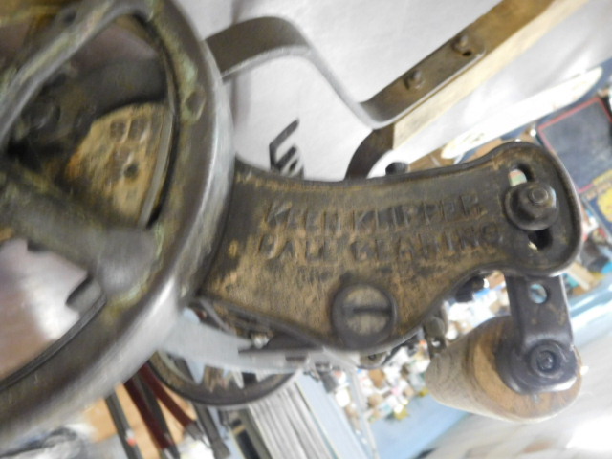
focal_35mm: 25
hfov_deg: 69.4
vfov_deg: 54.9
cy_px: 230
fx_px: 442
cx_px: 306
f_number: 3.4
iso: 800
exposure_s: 1/5
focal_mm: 4.5
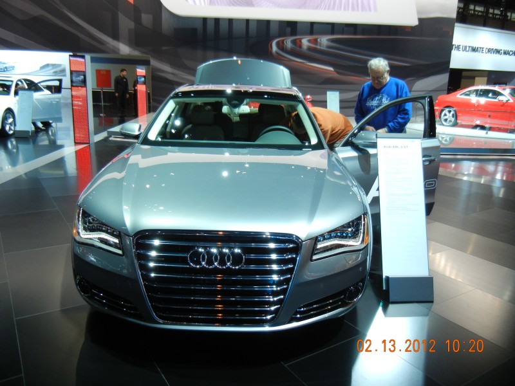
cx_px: 258
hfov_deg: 60.0
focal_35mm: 30
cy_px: 193
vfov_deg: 46.8
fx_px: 446
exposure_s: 1/60
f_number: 3.5
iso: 289
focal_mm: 5.4
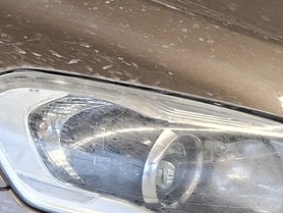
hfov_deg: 16.1
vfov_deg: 12.4
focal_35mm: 119
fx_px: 974
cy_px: 152
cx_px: -25
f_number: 1.8
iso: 200
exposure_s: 1/100
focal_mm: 5.54
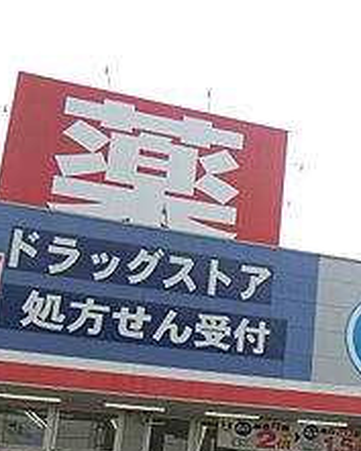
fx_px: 694
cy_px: 399
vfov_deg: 34.2
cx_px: 445
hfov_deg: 25.8
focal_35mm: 52
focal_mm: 4.06
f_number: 6.9
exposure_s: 1/160
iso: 80
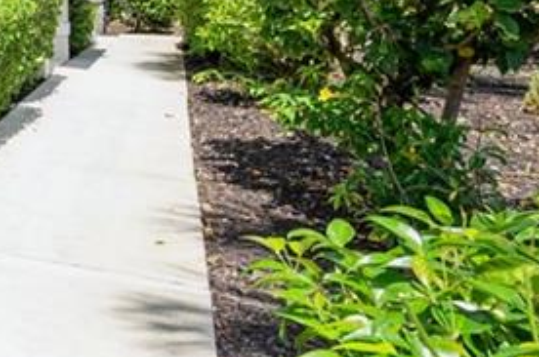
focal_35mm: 52
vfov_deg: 24.1
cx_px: -291
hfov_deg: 26.4
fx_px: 777
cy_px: -42
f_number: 7.1
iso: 800
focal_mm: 14
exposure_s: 1/1250
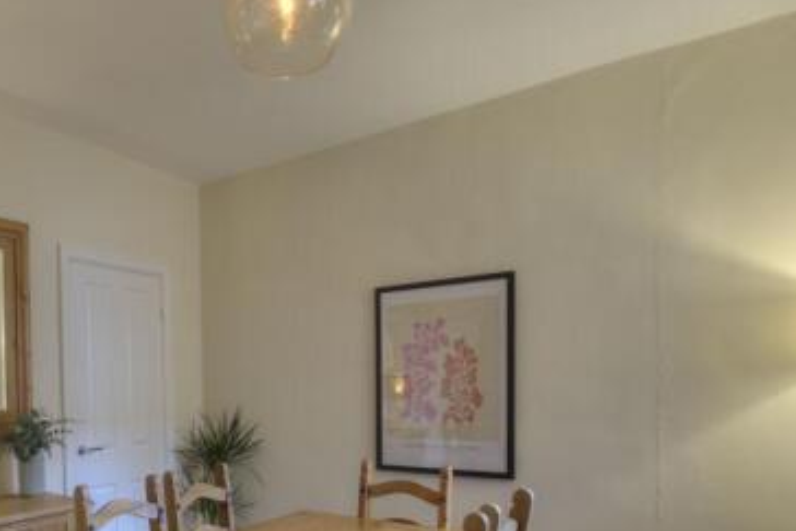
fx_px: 597
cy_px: 401
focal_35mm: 27
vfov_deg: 46.2
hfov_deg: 61.2
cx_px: 148
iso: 400
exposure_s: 1/20
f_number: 3.5
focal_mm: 10
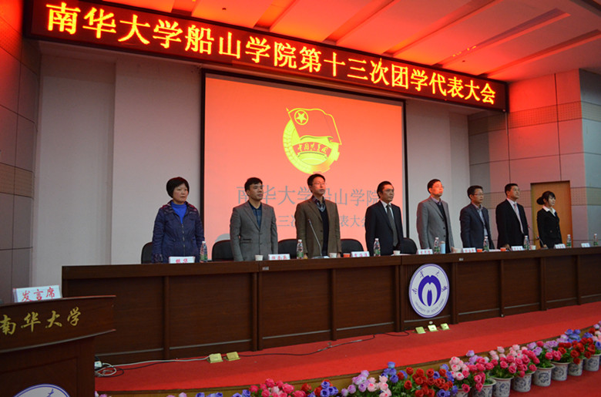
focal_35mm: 27
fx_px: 449
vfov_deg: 47.6
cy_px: 198
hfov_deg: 67.5
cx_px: 300
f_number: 3.5
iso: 2000
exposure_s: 1/30
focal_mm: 18
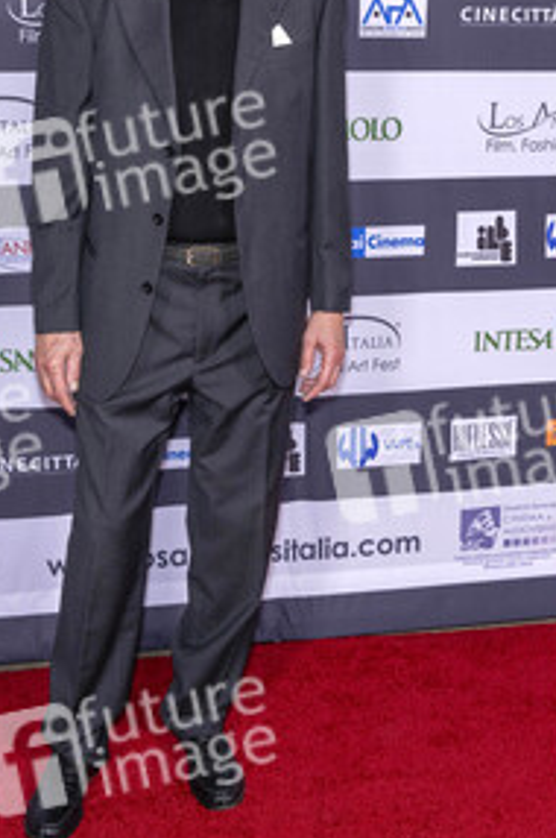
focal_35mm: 49
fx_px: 1138
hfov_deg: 27.4
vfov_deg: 40.1
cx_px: 211
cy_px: 308
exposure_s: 1/200
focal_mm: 35
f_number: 5.6
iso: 800
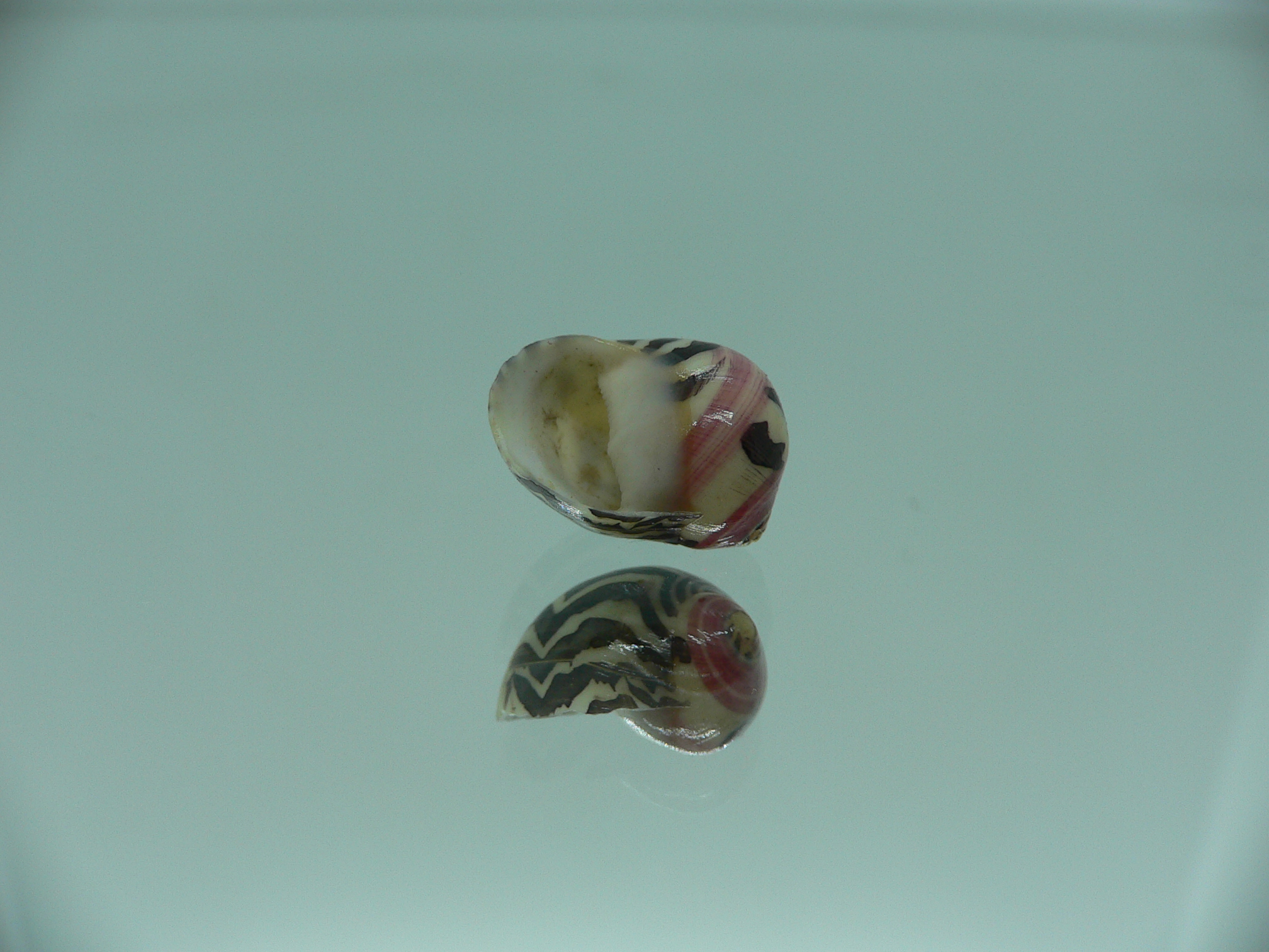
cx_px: 634
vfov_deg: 40.7
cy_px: 476
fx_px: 1283
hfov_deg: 52.6
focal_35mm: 35
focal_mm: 4.6
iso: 80
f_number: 2.8
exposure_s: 1/80
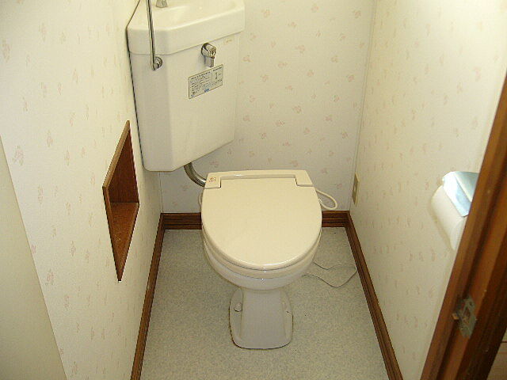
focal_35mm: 35
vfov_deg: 40.7
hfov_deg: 52.6
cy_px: 190
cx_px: 254
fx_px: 513
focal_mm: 5.8
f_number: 2.8
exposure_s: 1/30
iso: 80
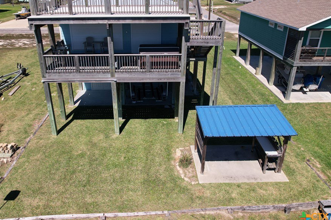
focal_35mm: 27
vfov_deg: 47.7
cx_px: 151
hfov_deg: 67.3
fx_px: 248
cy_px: 95
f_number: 2.8
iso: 100
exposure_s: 1/80
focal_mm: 8.38
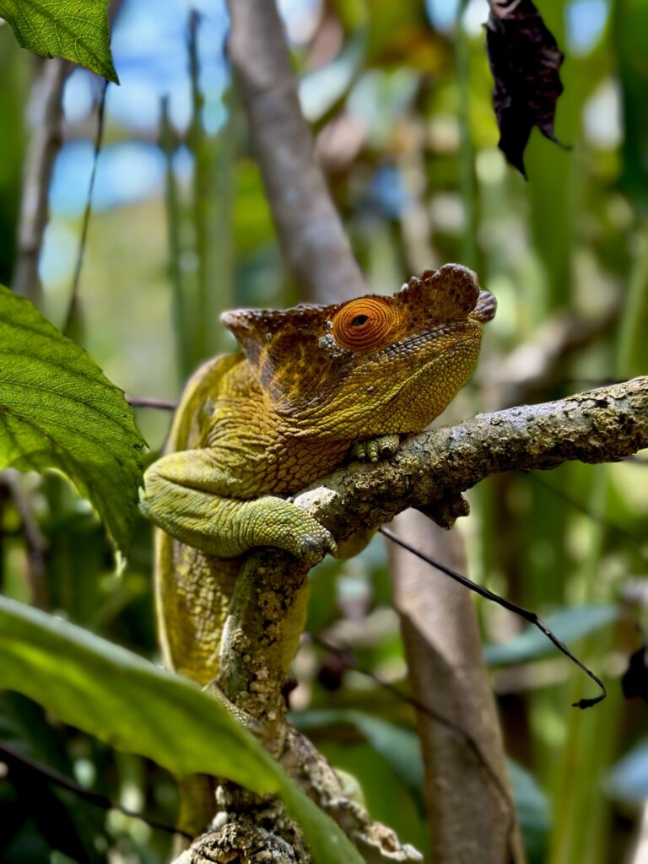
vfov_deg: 39.7
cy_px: 432
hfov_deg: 30.3
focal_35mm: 48
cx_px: 324
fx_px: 1198
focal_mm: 6.86
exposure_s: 1/431
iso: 80
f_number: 1.78
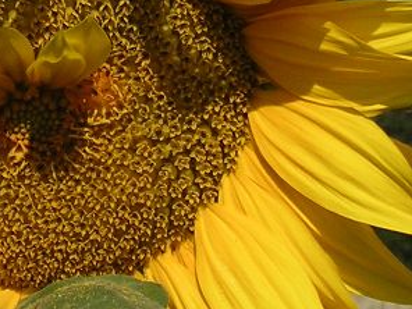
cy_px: 131
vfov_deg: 6.4
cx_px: 79
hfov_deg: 8.5
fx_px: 2761
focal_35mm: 232
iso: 100
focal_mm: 10.2
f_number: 3.6
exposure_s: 1/962
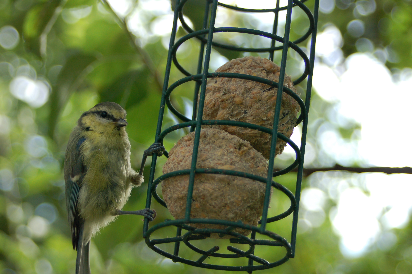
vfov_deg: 11.3
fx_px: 1383
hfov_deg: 16.9
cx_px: 208
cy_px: 137
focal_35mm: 121
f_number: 5.6
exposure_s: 1/320
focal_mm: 80
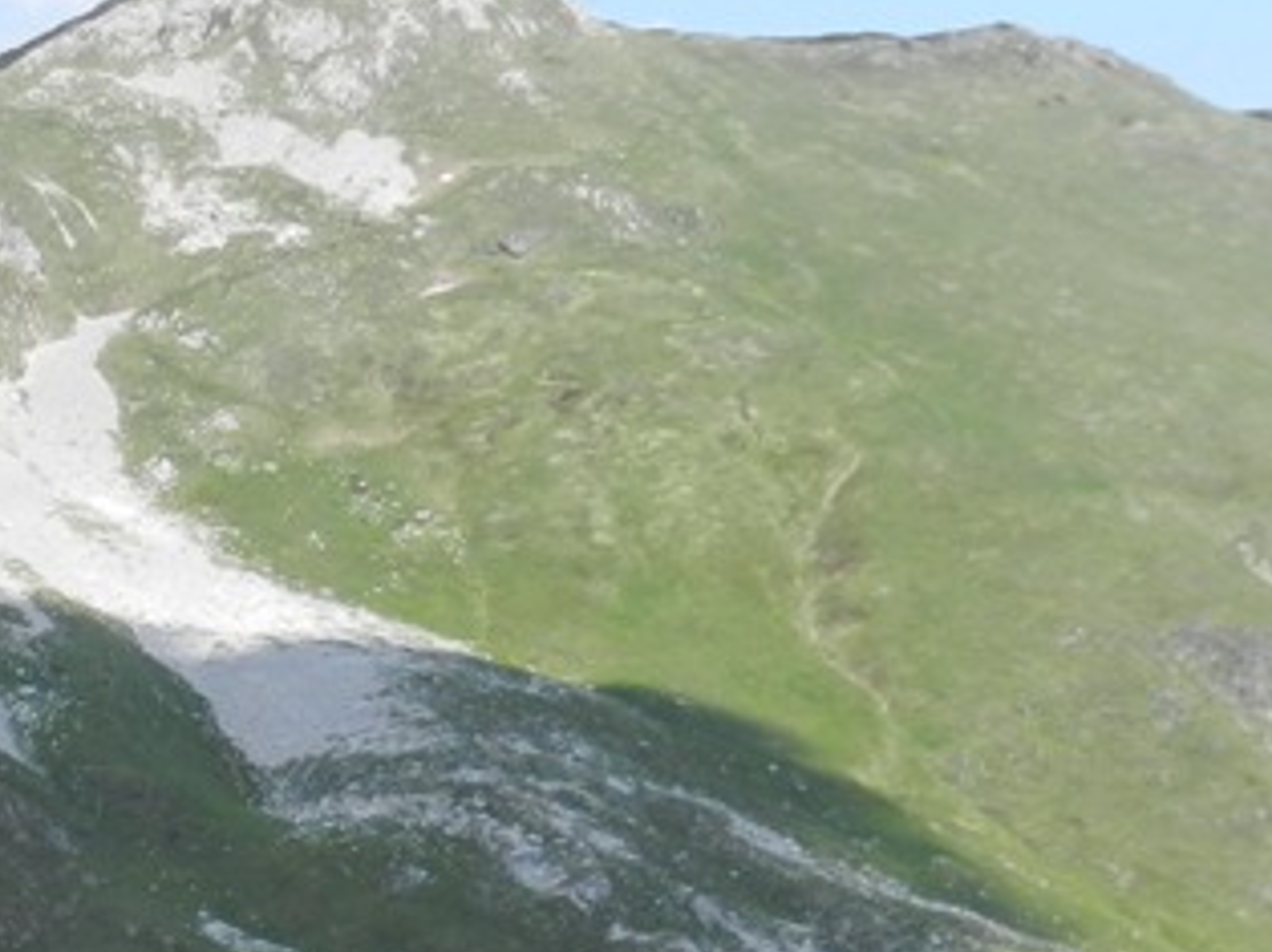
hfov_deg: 15.0
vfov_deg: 11.9
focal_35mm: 124
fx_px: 4553
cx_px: -474
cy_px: 818
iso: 160
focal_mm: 6.7
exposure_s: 1/800
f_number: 4
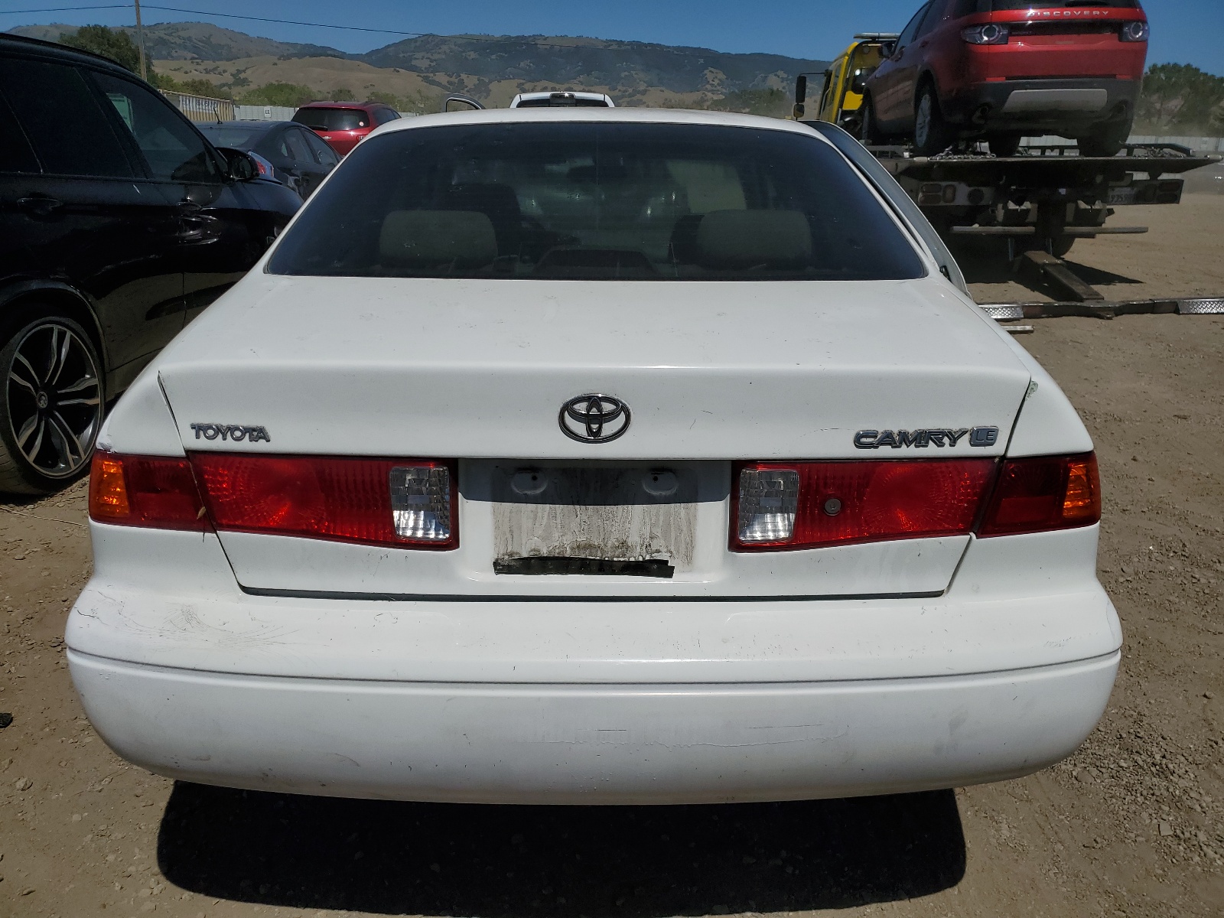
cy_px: 459
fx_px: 919
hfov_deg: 67.3
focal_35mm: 26
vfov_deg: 53.1
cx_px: 612
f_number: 1.5
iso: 51
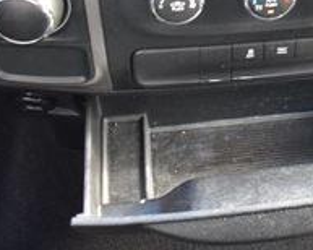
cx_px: 405
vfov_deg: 17.4
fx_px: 777
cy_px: -52
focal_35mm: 84
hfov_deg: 20.8
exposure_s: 1/15
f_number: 6.3
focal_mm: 18
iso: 800
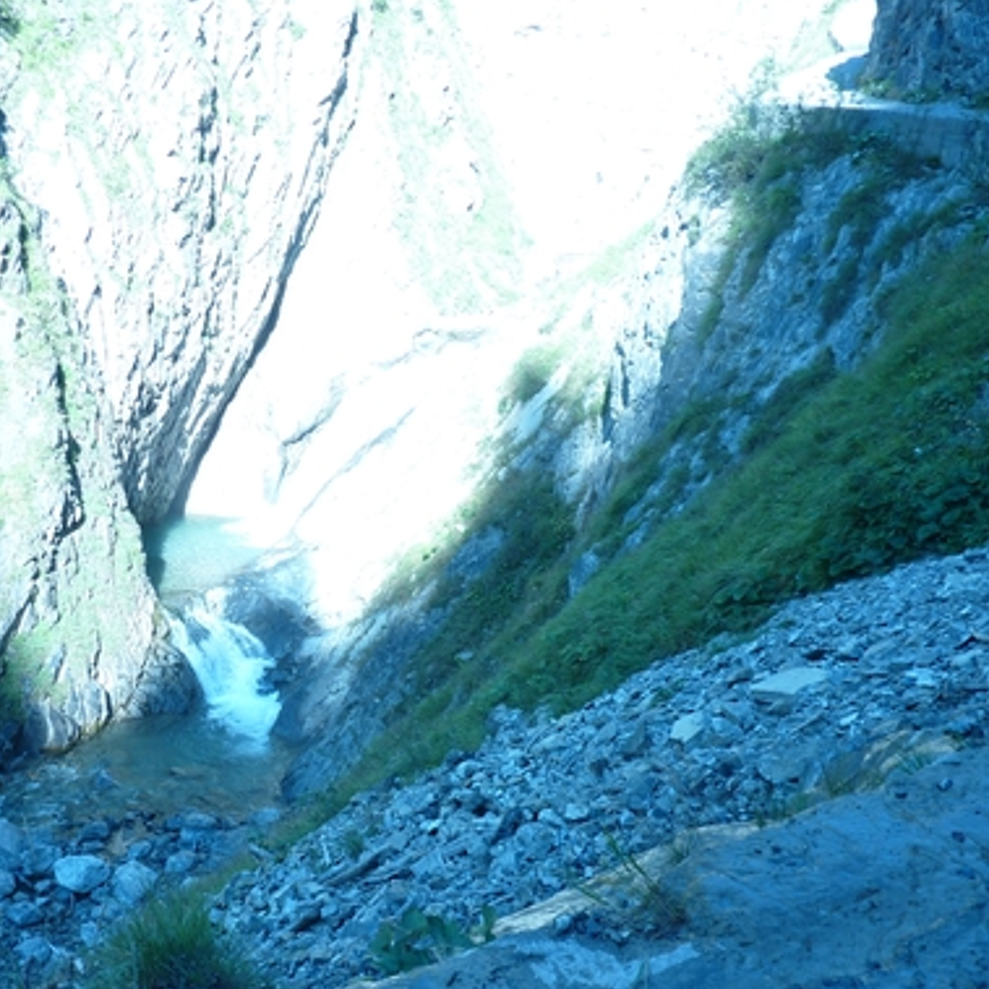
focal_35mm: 35
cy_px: 556
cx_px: 331
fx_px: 1131
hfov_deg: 46.5
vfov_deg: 47.1
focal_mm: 4.1
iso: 80
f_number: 3.5
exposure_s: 1/100
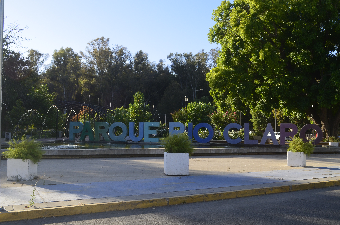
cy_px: 112
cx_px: 170
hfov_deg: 53.2
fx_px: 339
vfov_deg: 36.7
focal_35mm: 36
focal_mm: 24
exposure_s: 1/250
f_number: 10
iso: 400
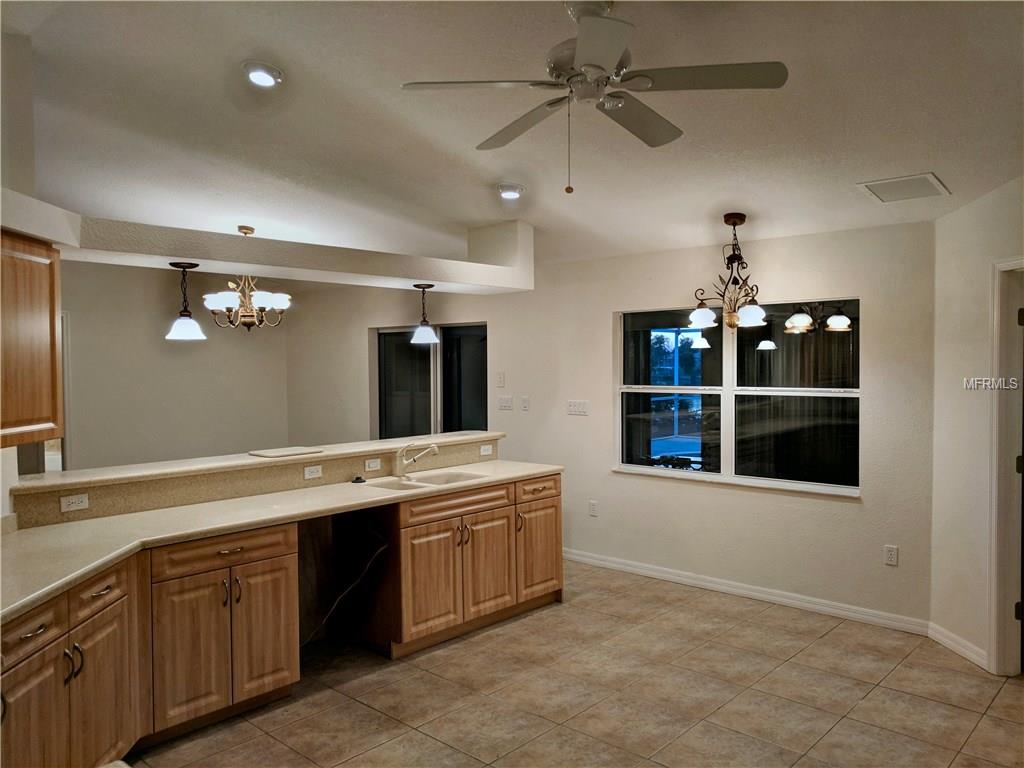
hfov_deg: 67.3
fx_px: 769
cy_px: 384
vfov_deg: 53.1
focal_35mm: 26
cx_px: 512
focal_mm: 4.67
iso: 202
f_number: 2
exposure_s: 1/60
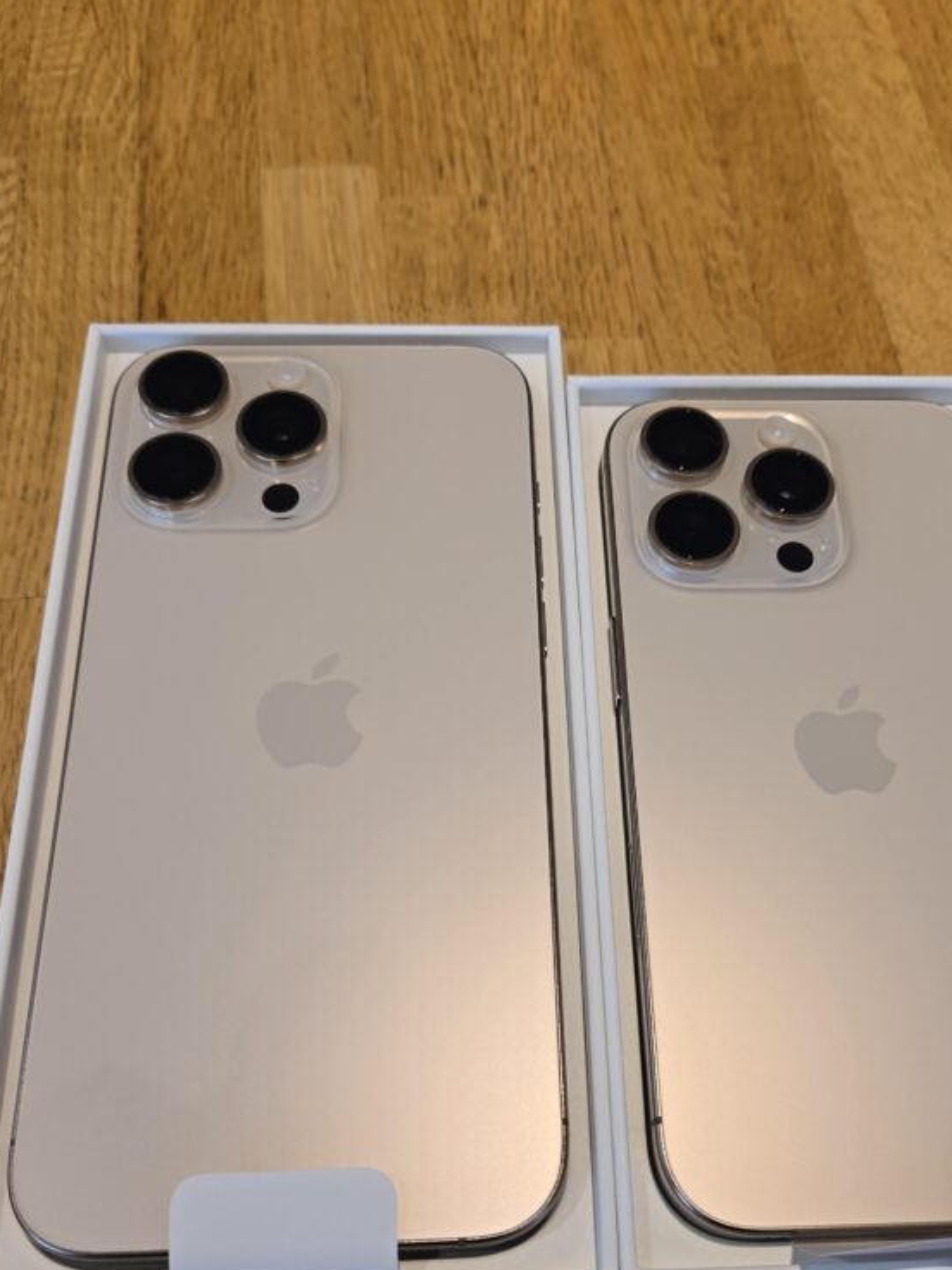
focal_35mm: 32
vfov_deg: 56.0
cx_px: 543
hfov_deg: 44.0
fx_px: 1173
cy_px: 811
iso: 64
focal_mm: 5.4
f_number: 1.8
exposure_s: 1/120
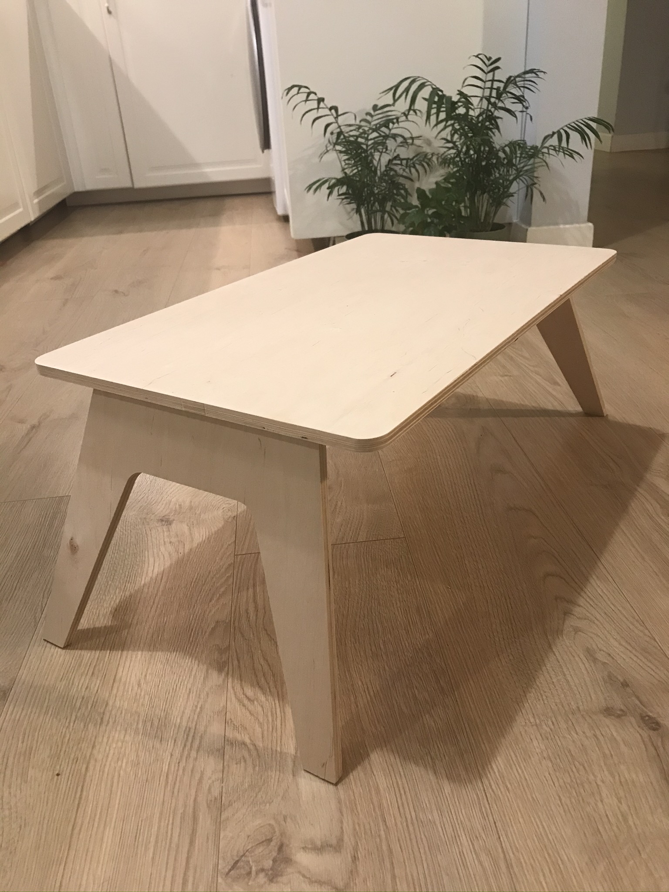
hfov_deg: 49.7
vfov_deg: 63.4
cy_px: 446
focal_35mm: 28
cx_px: 334
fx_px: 722
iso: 80
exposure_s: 1/17
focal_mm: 3.99
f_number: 1.8
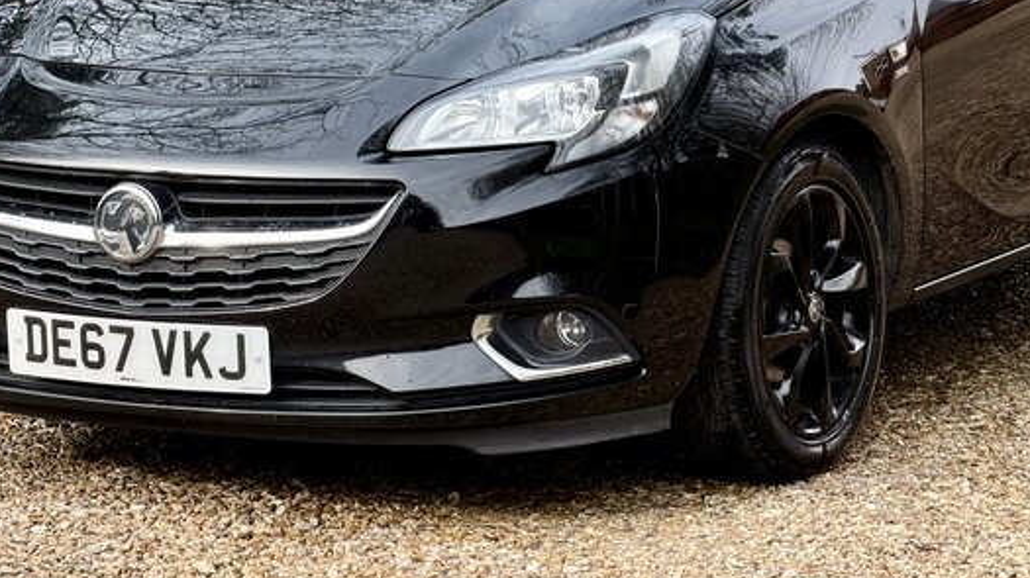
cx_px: 638
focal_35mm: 166
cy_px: 92
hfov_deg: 13.0
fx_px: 4533
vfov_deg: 7.3
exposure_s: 1/158
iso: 50
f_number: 2.8
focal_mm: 16.89
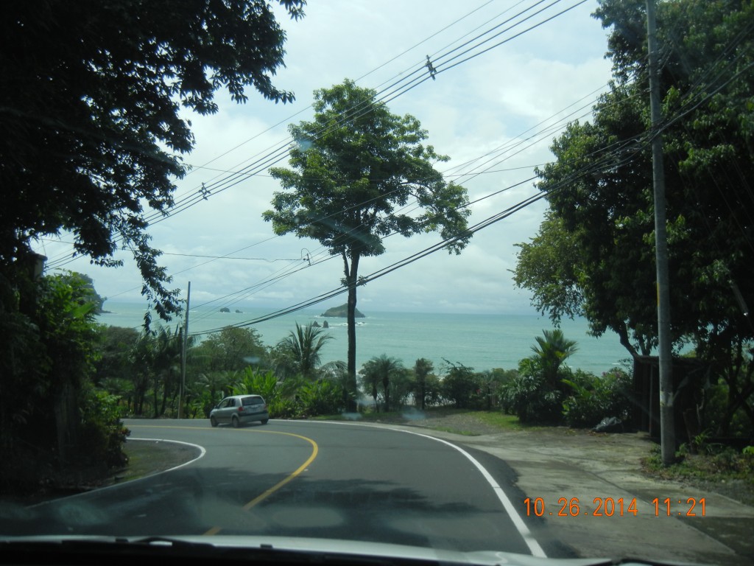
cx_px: 377
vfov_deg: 46.8
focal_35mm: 30
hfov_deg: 60.0
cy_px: 283
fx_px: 653
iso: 160
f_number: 7
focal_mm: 5.4
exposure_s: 1/519
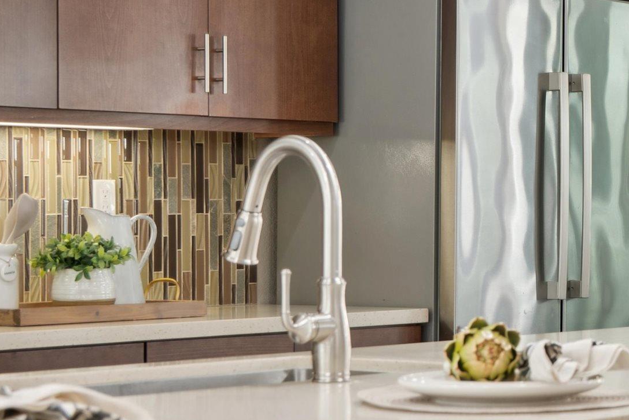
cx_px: 837
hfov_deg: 17.0
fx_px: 1974
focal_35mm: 113
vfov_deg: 12.1
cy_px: 229
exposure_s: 1/13
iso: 100
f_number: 7.1
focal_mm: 40
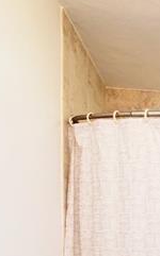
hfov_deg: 24.1
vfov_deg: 39.9
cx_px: 227
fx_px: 308
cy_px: 255
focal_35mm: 44
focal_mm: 1.8
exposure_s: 1/60
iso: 200
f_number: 2.2
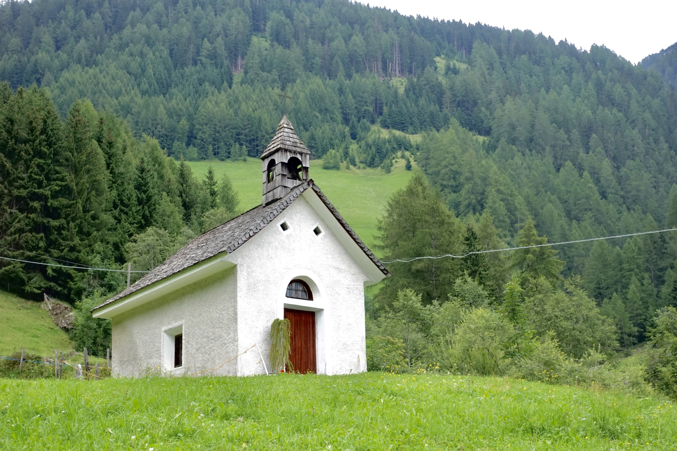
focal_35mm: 54
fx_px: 1015
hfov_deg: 36.9
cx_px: 338
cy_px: 226
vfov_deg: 25.1
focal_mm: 20.14
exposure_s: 1/60
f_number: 2.8
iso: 250
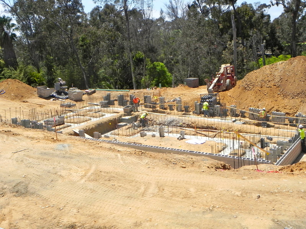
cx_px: 153
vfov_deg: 35.1
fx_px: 362
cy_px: 114
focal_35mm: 41
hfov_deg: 45.8
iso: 160
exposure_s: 1/376
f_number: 7.1
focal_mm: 7.3
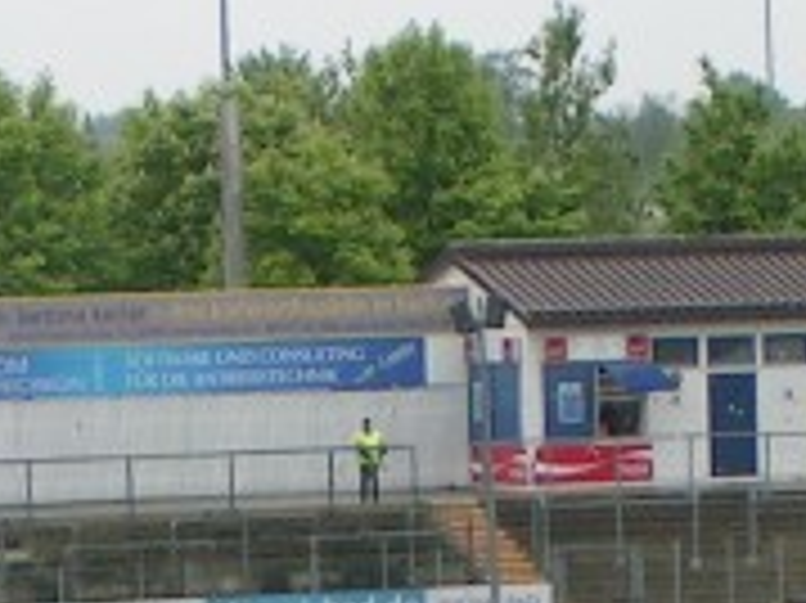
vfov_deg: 4.6
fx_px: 7492
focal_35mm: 322
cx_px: -108
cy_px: 896
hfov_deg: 6.1
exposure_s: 1/250
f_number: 5
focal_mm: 11
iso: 50
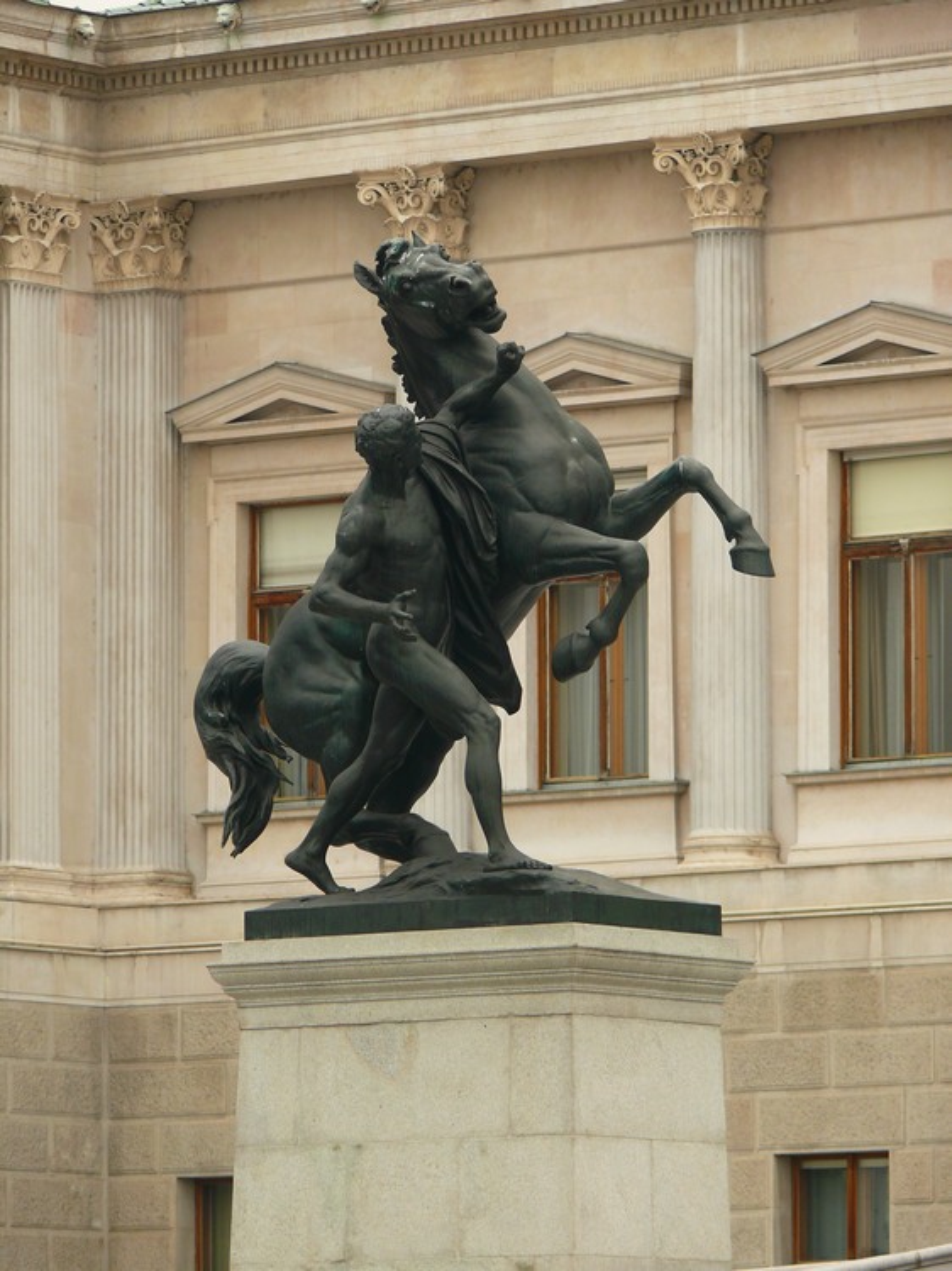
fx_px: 9760
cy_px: 636
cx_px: 476
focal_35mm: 266
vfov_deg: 7.4
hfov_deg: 5.6
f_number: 4
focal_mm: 56.3
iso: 100
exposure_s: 1/100
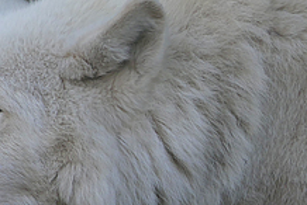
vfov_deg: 1.5
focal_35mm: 949
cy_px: 88
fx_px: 8104
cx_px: 83
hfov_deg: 2.2
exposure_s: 1/125
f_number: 4.5
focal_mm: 165
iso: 640
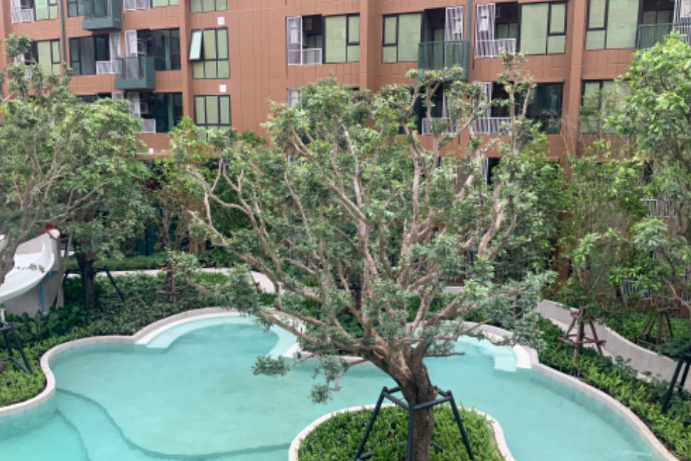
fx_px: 595
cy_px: 232
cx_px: 343
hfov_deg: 60.3
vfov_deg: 42.3
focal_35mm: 31
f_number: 1.8
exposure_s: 1/428
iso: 16
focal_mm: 3
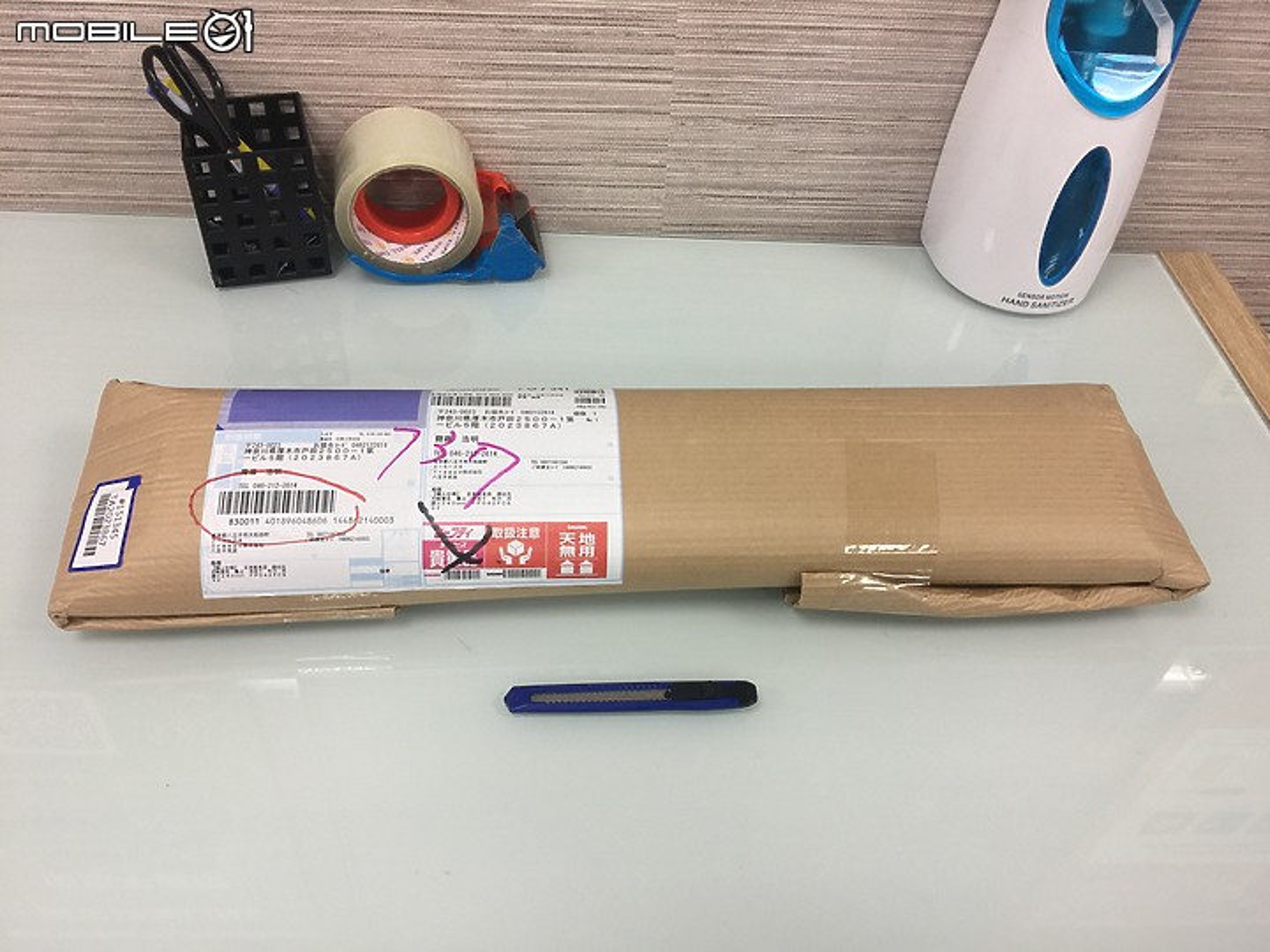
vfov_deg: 48.2
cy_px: 476
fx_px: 1064
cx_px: 635
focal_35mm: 29
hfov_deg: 61.7
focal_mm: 4.15
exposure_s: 1/30
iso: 32
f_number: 2.2
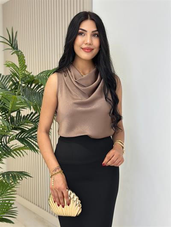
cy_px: 114
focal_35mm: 48
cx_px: 86
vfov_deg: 39.6
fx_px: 316
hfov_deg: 30.3
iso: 80
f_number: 1.78
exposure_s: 1/136
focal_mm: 6.86
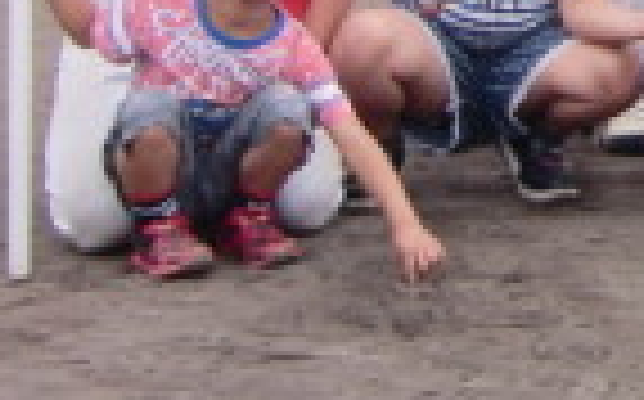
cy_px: -238
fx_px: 3050
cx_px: 1225
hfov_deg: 11.1
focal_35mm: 174
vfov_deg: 7.4
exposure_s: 1/160
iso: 64
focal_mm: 6.9
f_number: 3
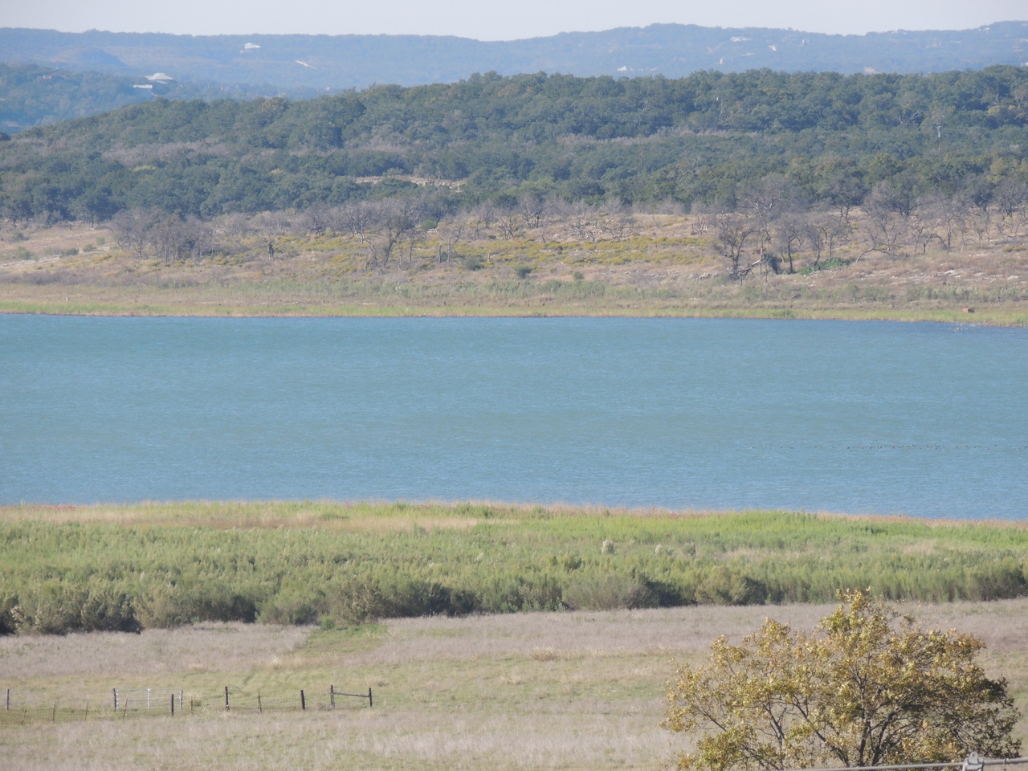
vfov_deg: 3.7
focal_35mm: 400
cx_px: 514
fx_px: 11879
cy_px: 386
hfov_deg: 5.0
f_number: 4.8
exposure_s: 1/800
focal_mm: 71.3
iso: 200
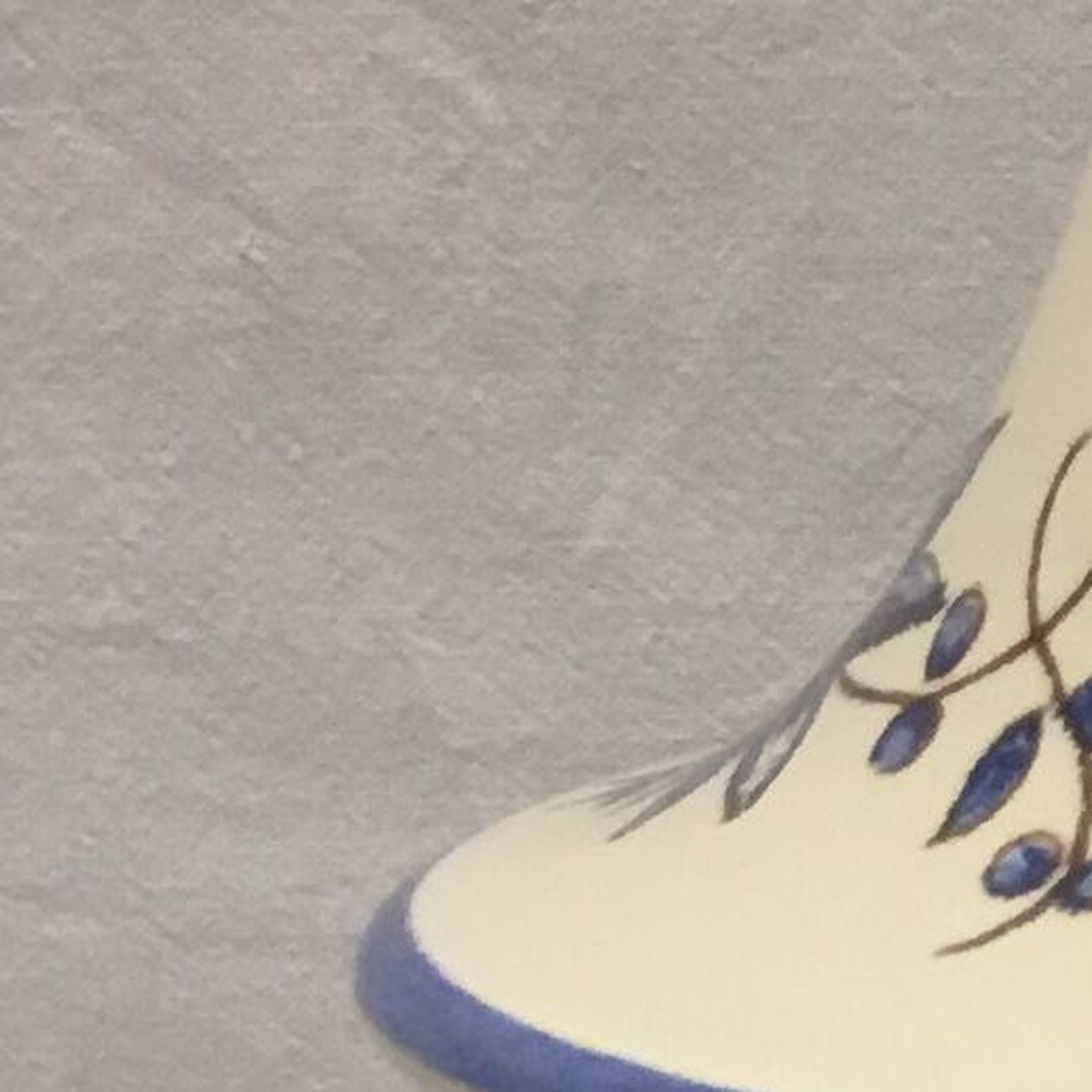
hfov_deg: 9.6
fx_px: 6174
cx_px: 1926
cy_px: 2011
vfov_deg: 9.6
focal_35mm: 173
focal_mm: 3.3
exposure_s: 1/33
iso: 64
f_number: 2.4
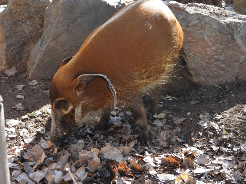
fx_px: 746
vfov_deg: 14.1
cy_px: 92
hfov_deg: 18.7
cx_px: 123
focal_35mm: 105
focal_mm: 18.9
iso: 100
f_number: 4
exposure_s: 1/80
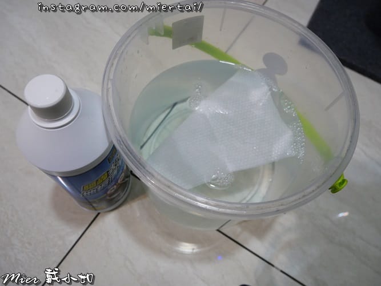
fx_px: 264
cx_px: 190
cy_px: 143
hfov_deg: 71.6
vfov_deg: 56.8
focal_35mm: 24
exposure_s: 1/60
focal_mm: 12
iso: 500
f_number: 3.5
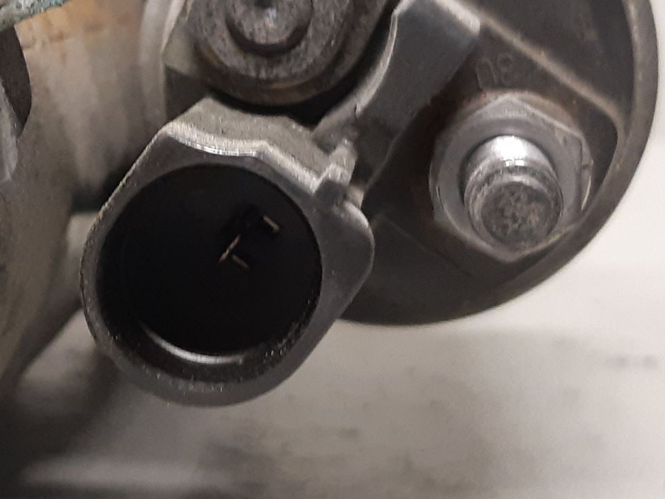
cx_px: 216
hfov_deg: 34.6
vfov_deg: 26.6
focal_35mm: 55
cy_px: 232
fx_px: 1057
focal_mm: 3.93
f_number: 1.7
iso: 250
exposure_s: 1/33
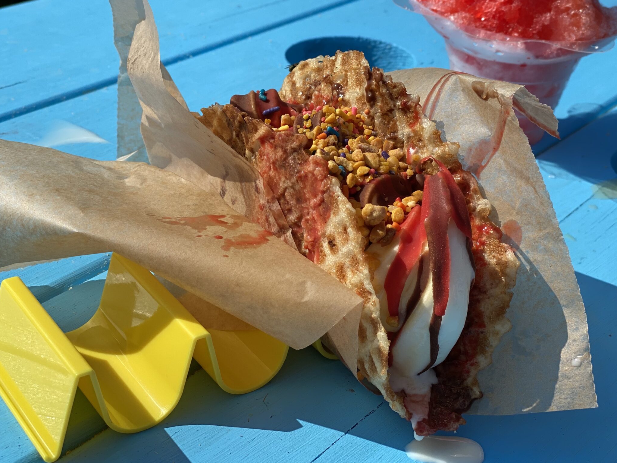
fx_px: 1159
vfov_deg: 22.5
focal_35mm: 65
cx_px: 354
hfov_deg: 29.8
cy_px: 181
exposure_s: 1/2817
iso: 20
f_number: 2
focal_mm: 6
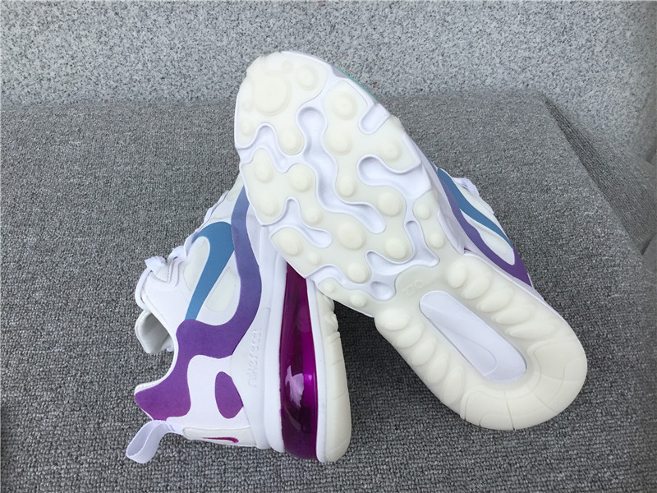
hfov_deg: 58.4
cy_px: 246
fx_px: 588
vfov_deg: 45.4
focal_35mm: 31
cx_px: 328
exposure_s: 1/407
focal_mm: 3.3
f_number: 2.4
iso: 25
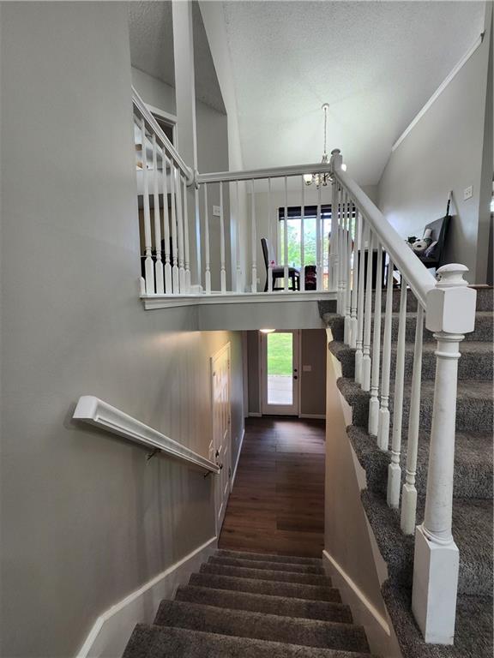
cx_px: 247
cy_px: 329
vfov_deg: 106.2
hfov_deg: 89.9
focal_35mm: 13
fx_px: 247
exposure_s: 1/60
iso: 125
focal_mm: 1.74
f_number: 2.2
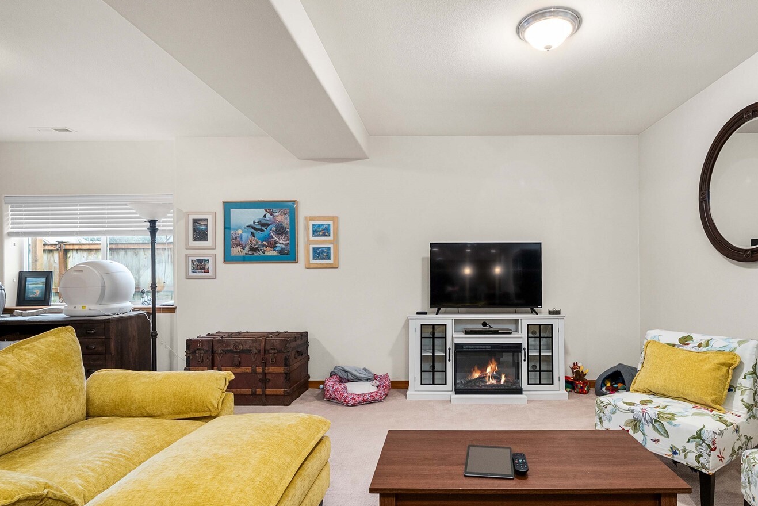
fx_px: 379
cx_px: 437
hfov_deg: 89.3
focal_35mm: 18
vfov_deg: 66.8
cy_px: 303
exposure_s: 1/60
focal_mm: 14
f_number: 7.1
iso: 500
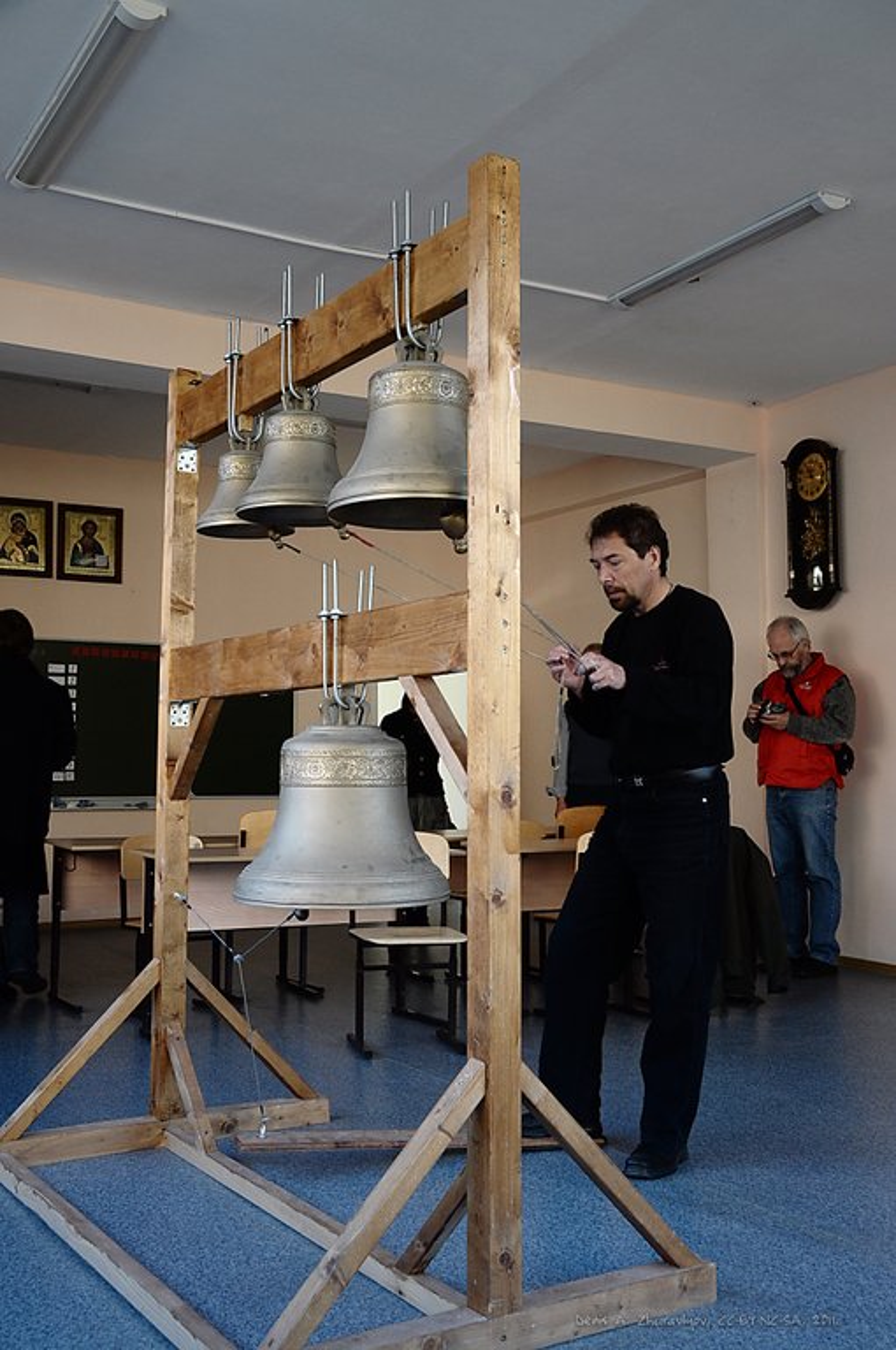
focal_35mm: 36
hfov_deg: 36.8
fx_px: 1348
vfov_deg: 53.2
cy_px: 675
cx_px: 448
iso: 640
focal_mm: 24
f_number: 8
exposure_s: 1/30
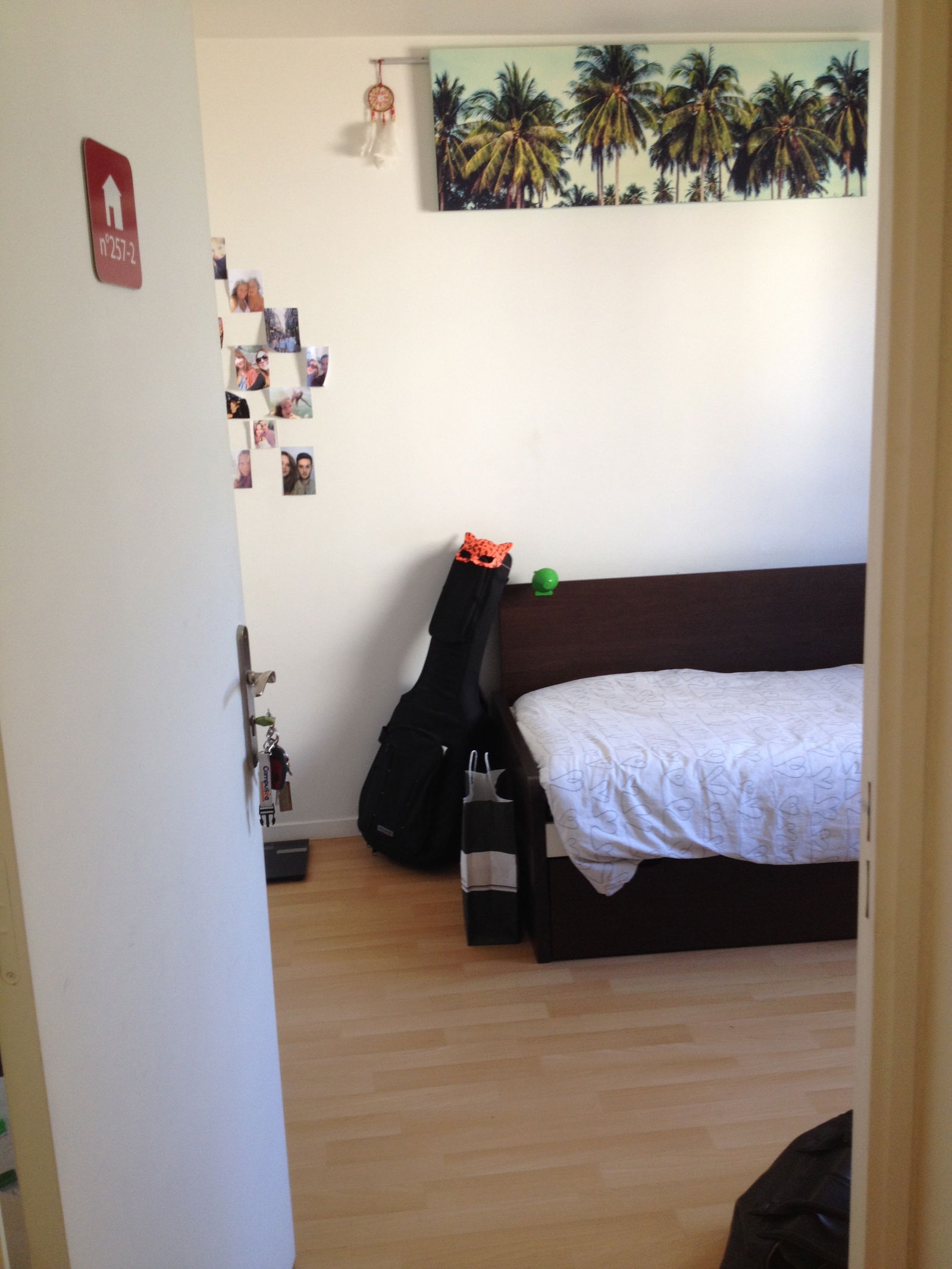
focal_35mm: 35
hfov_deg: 40.7
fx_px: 1283
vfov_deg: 52.6
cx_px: 476
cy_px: 634
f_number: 2.4
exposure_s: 1/30
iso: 50
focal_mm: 4.28
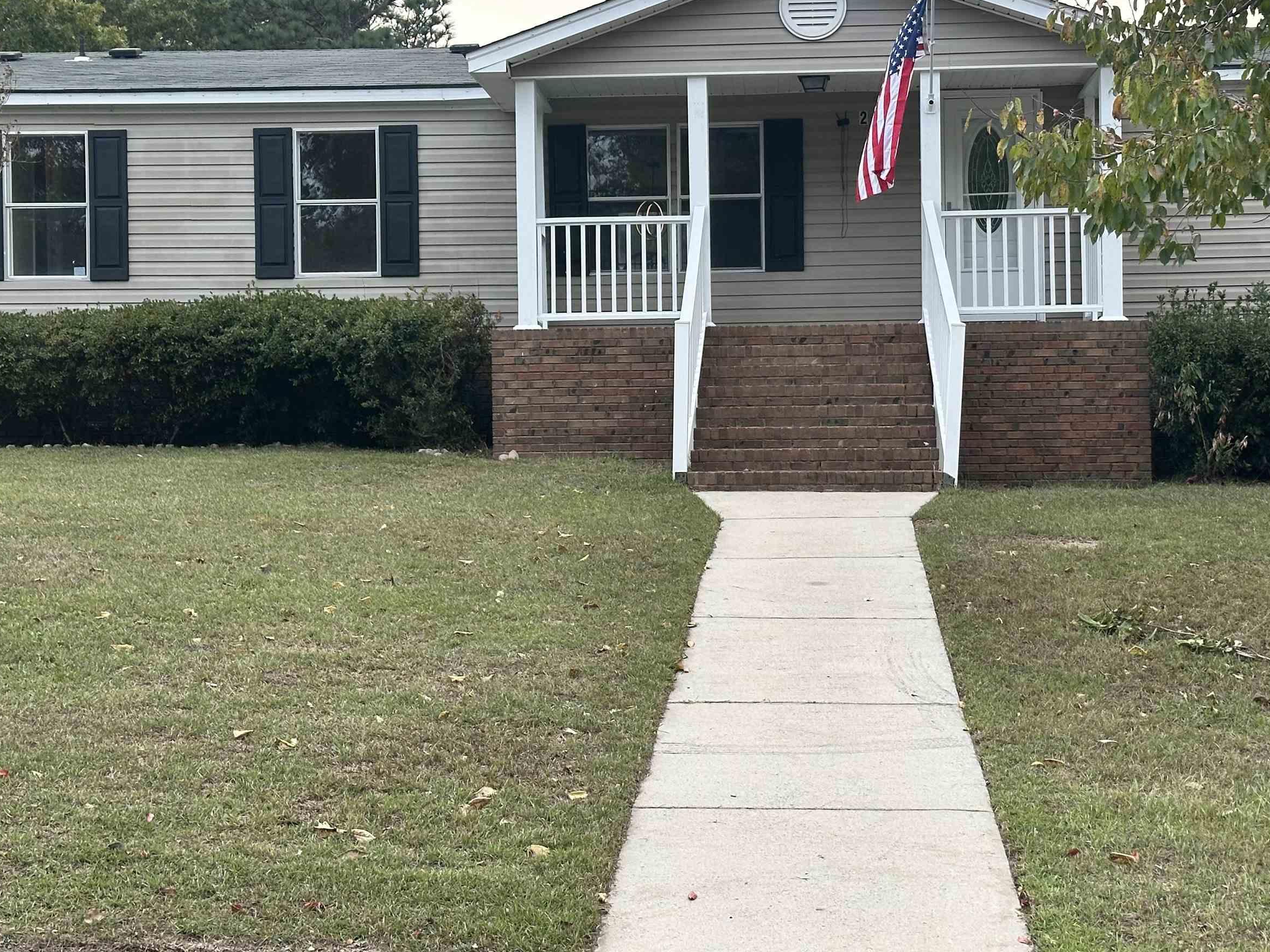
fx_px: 2311
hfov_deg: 30.7
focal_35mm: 63
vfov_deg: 23.3
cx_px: 679
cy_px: 397
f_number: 1.78
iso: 80
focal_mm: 6.86
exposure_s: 1/130
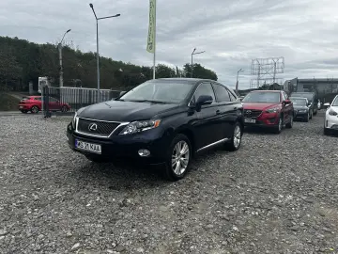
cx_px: 169
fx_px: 254
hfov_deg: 67.3
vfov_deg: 53.1
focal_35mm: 26
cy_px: 127
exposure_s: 1/1645
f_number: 1.5
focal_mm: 5.7
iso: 50
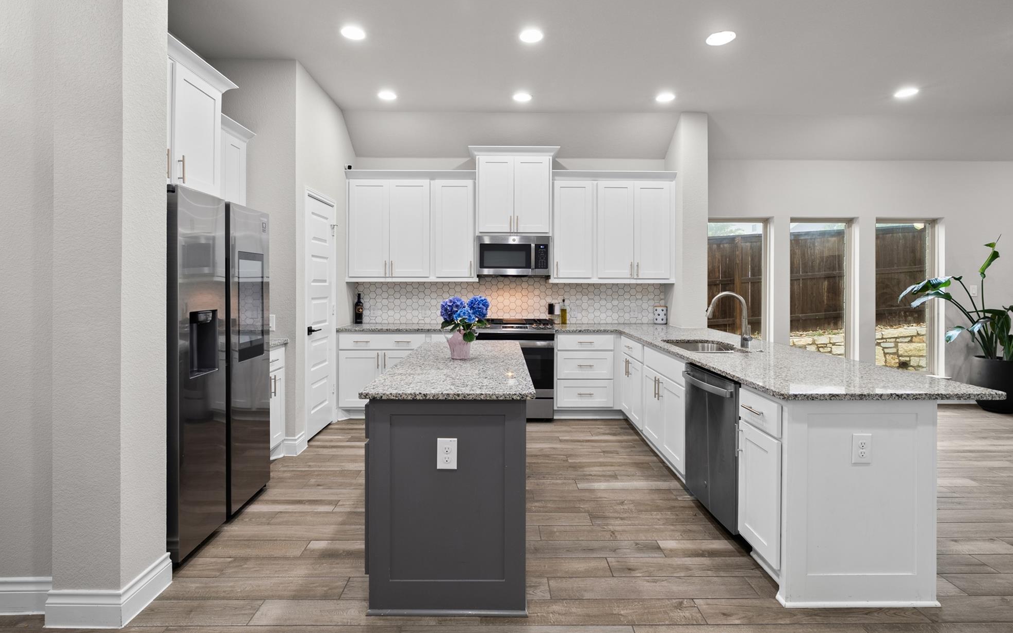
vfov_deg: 67.8
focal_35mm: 17
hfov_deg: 94.4
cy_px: 282
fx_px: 469
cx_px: 503
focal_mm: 16
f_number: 9
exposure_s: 1
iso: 400
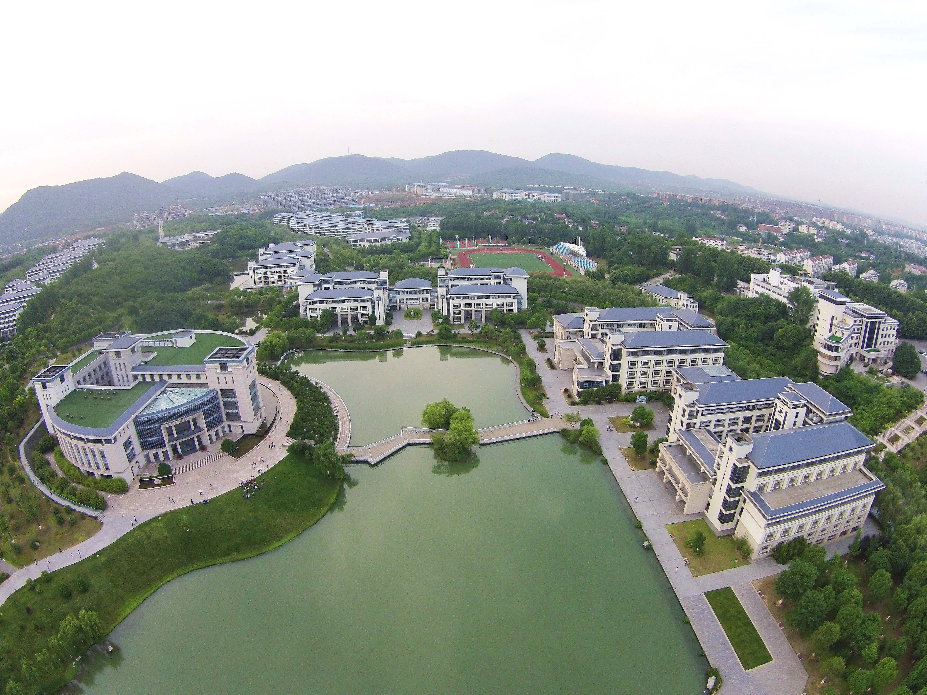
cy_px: 348
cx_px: 464
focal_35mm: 28
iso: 100
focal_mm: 5
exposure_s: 1/320
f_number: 2.8
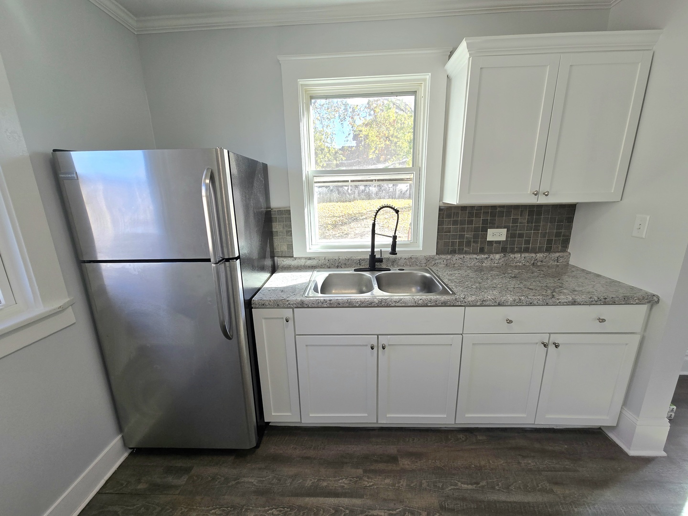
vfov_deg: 89.9
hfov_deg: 106.2
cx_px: 344
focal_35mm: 13
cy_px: 258
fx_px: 258
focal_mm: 2.2
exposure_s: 1/143
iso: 50
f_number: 2.2
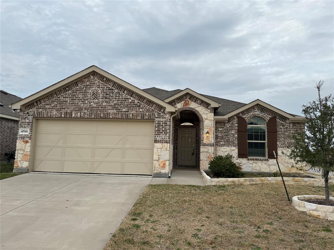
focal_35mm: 24
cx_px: 167
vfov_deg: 56.8
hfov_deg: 71.6
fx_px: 232
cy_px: 125
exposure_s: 1/842
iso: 80
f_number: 1.78
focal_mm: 6.86
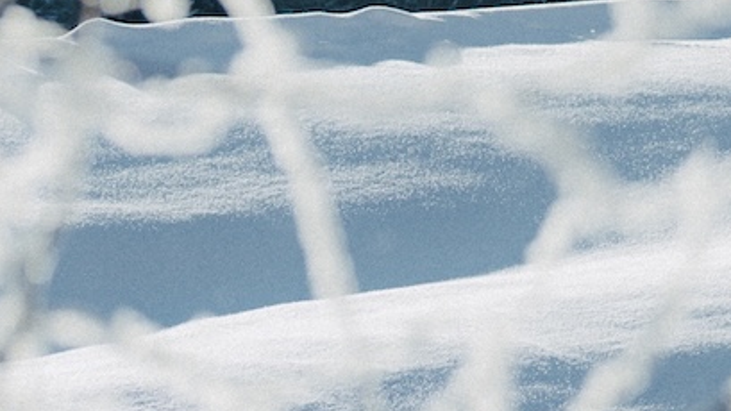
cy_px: 189
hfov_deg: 6.5
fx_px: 6260
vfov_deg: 3.8
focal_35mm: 323
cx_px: 1423
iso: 200
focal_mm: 70
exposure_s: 1/6400
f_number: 4
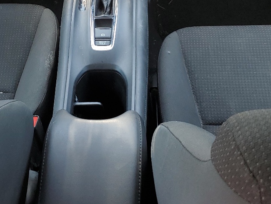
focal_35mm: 64
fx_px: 501
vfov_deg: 22.5
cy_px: 33
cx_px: 83
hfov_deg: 30.0
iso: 50
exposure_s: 1/141
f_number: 1.5
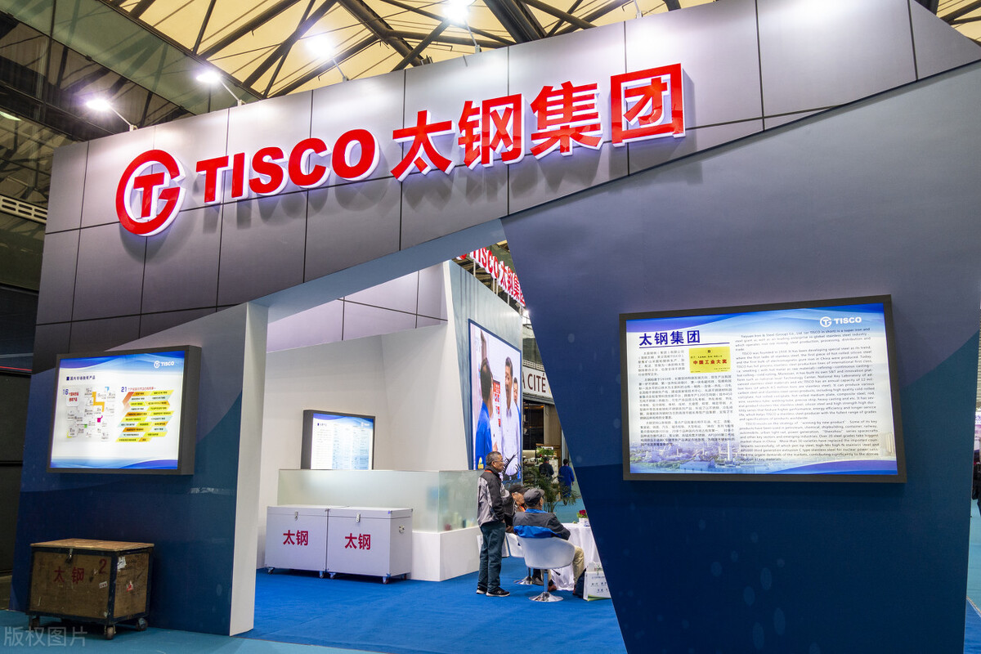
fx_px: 790
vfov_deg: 45.0
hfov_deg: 63.7
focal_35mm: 29
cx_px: 490
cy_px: 327
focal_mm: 10.7
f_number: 3.5
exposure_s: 1/80
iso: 200
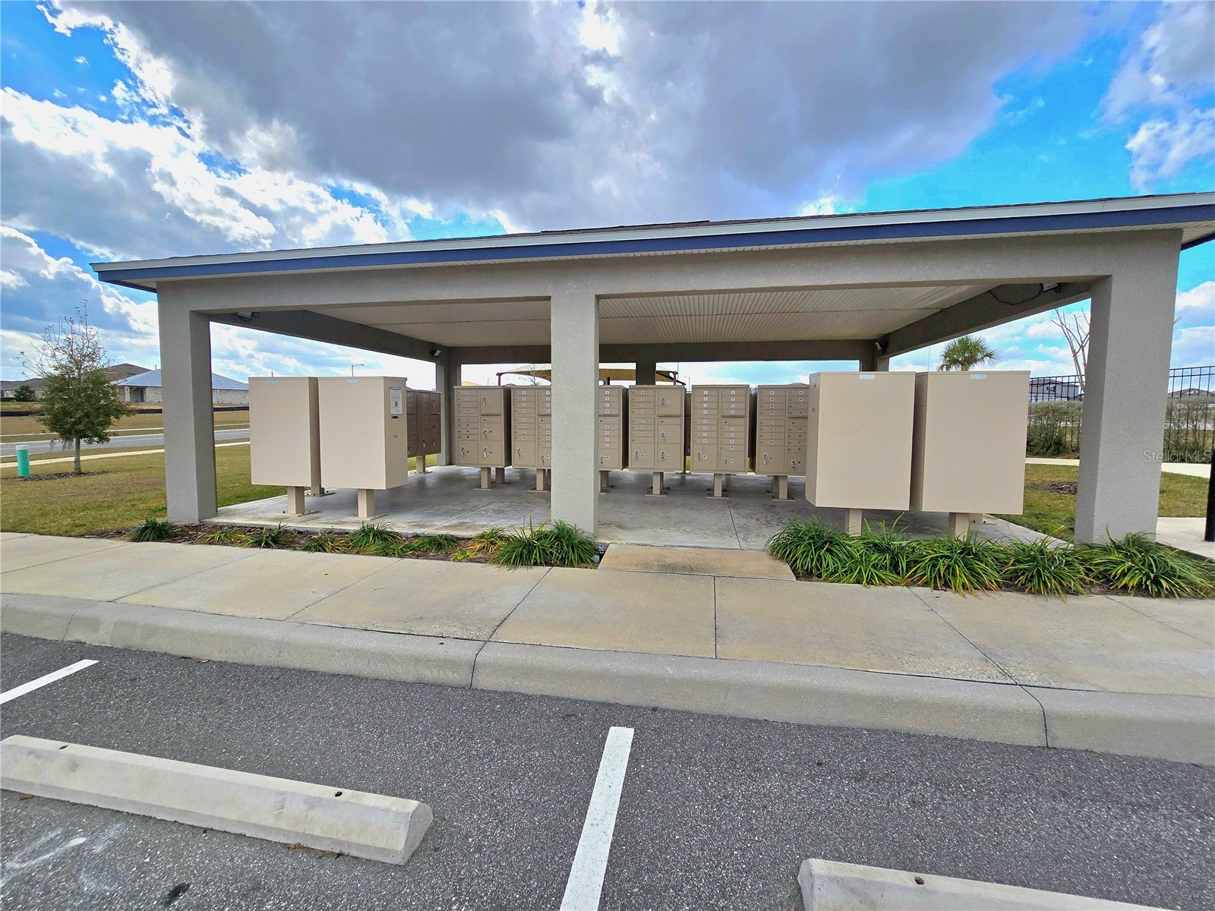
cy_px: 456
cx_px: 608
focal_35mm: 13
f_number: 2.2
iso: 50
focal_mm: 2.2
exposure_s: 1/3333
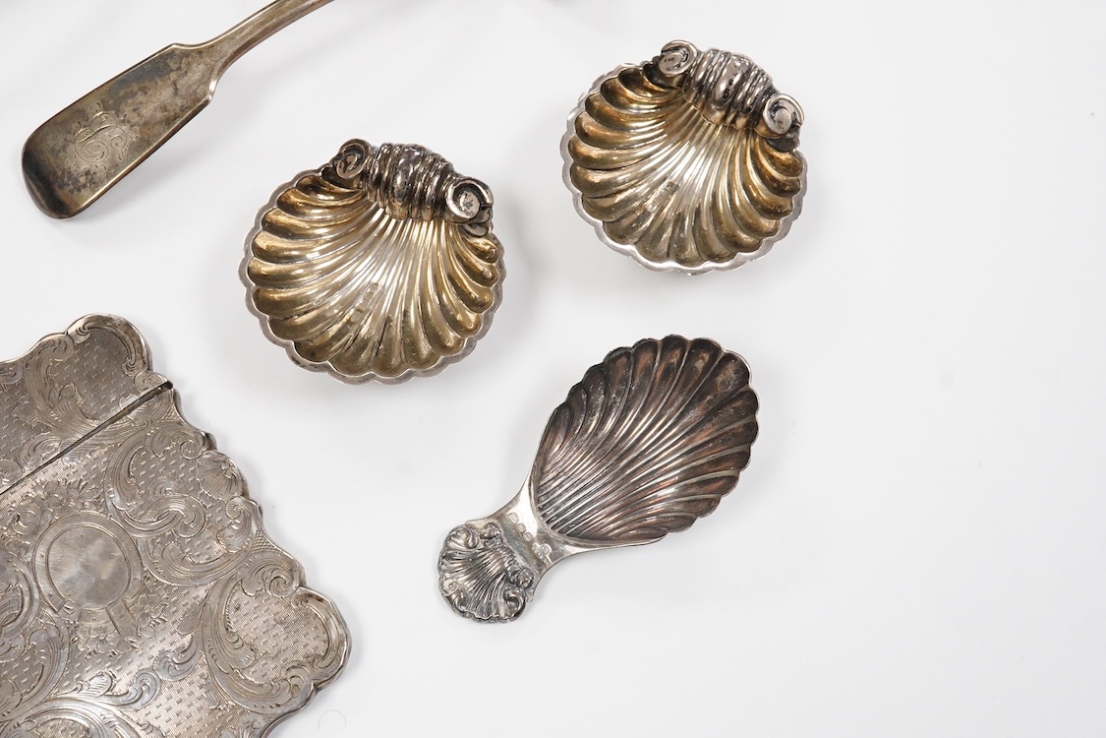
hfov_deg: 43.6
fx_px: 1382
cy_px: 369
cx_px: 553
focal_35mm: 45
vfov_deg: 29.9
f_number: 14
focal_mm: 30
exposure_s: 1/100
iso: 2500
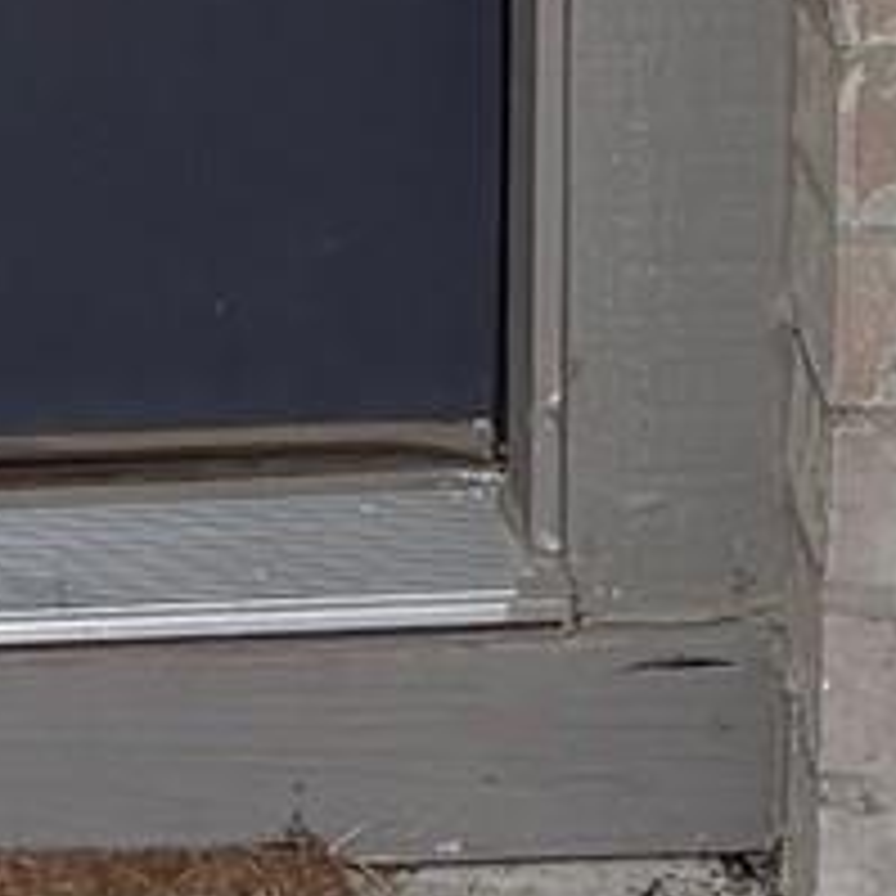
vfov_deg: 6.5
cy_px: -2193
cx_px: -108
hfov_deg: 7.3
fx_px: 6940
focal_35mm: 237
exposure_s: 1/673
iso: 50
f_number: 1.6
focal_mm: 5.96
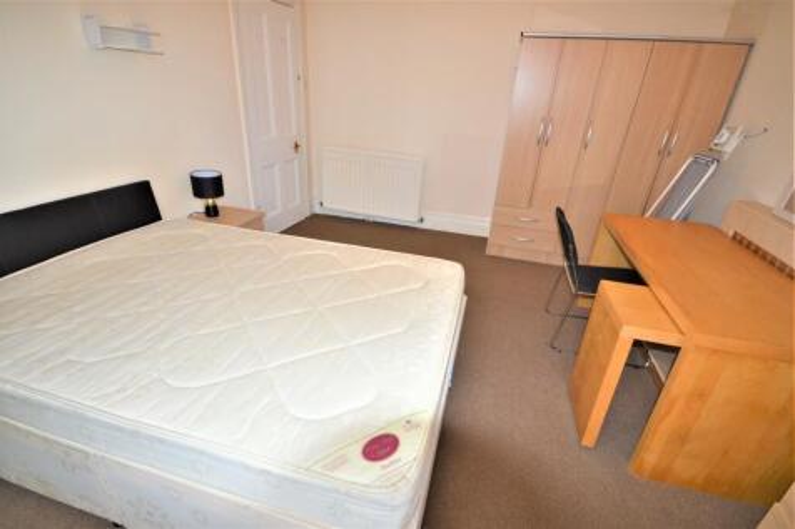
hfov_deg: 100.4
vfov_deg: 77.3
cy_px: 264
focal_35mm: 15
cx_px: 398
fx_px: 331
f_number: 4
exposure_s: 1/60
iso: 500
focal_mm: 10
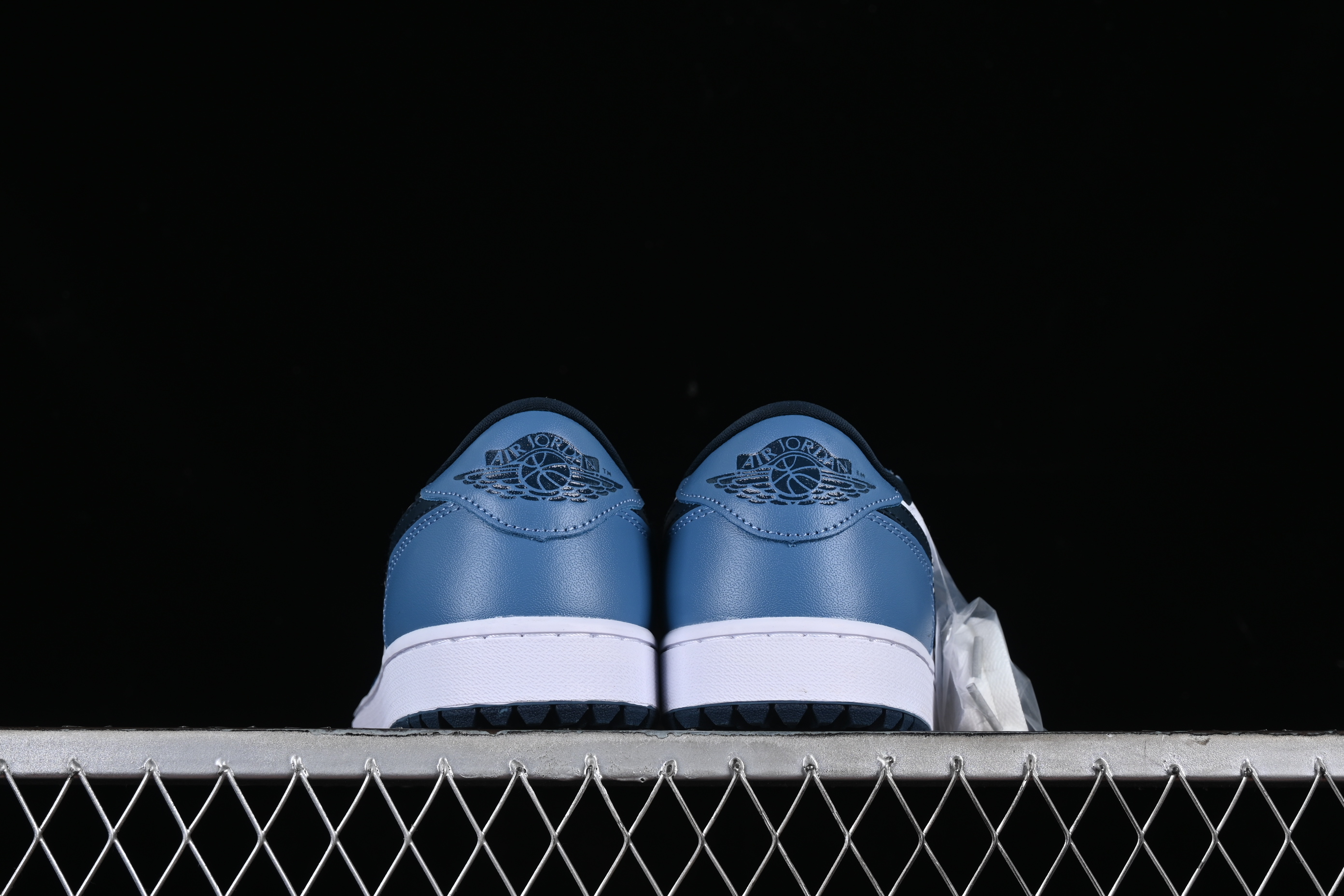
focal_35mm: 75
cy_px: 448
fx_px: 2800
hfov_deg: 27.0
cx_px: 672
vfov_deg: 18.2
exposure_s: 1/80
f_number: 8
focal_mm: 50
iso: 160
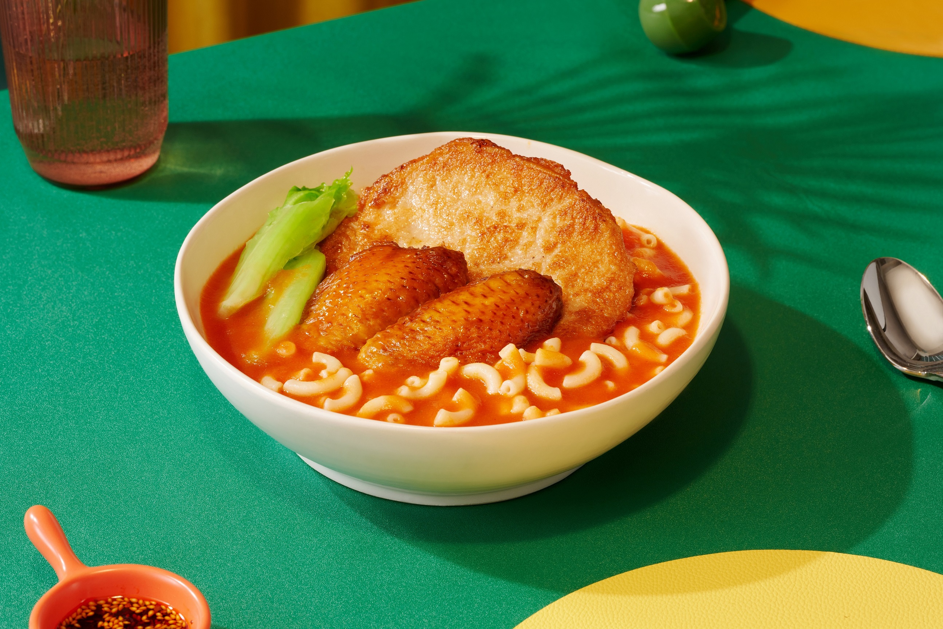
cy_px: 314
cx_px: 472
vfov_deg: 13.0
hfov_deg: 19.5
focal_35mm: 105
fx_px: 2751
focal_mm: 105
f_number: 14
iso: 320
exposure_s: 1/125
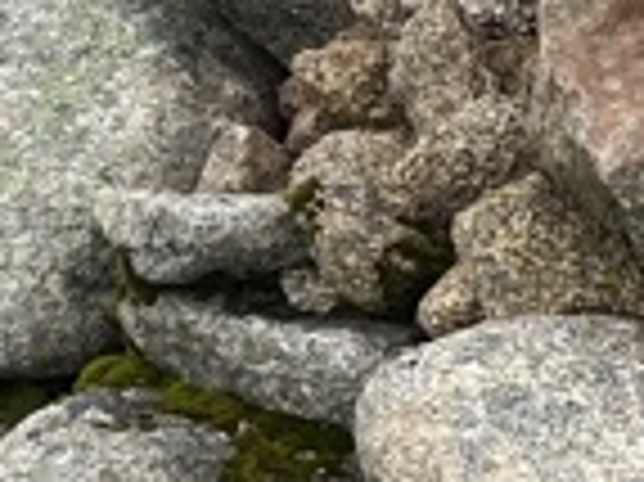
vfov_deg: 7.9
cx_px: 1265
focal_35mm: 186
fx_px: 3457
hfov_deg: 9.9
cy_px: 477
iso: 50
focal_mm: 5.7
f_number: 1.5
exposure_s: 1/621
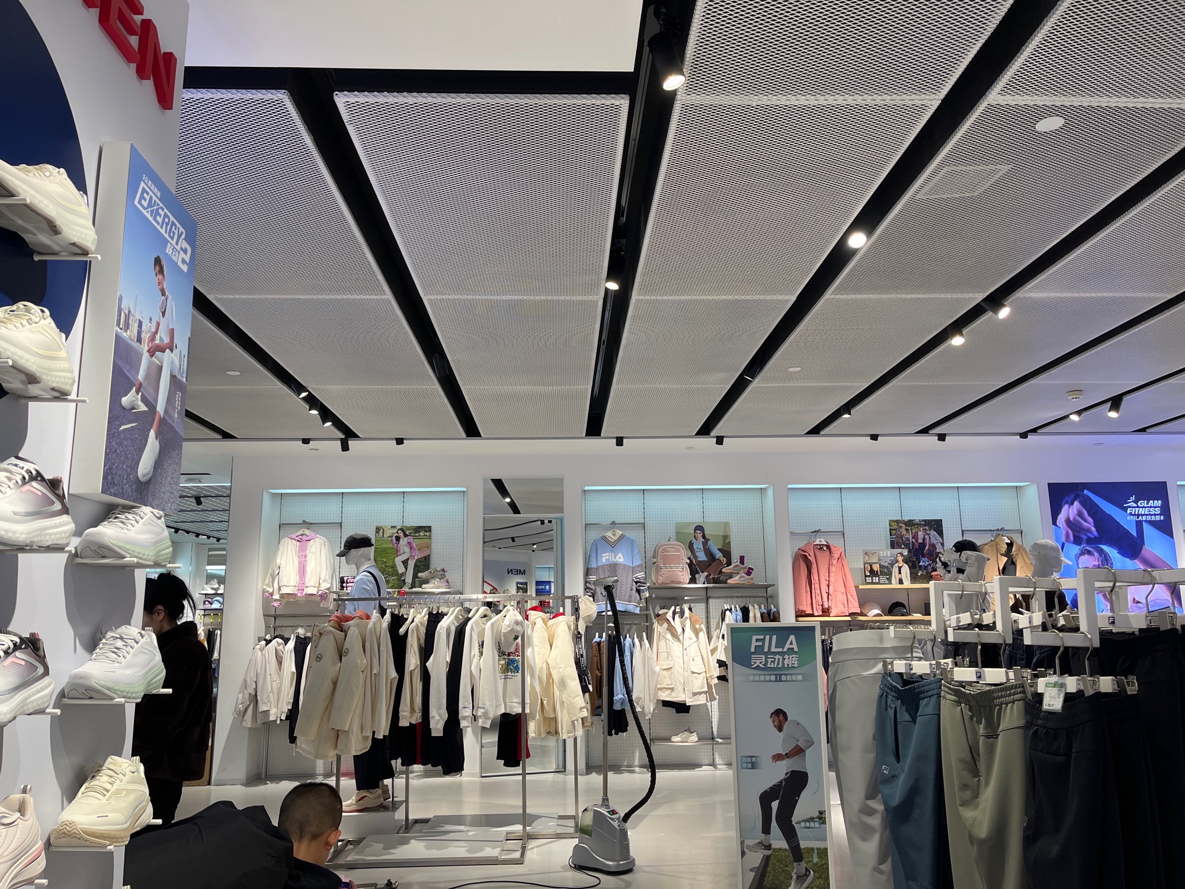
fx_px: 890
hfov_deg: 67.3
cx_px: 592
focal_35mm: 26
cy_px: 444
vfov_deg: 53.1
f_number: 1.6
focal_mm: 5.1
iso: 64
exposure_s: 1/100
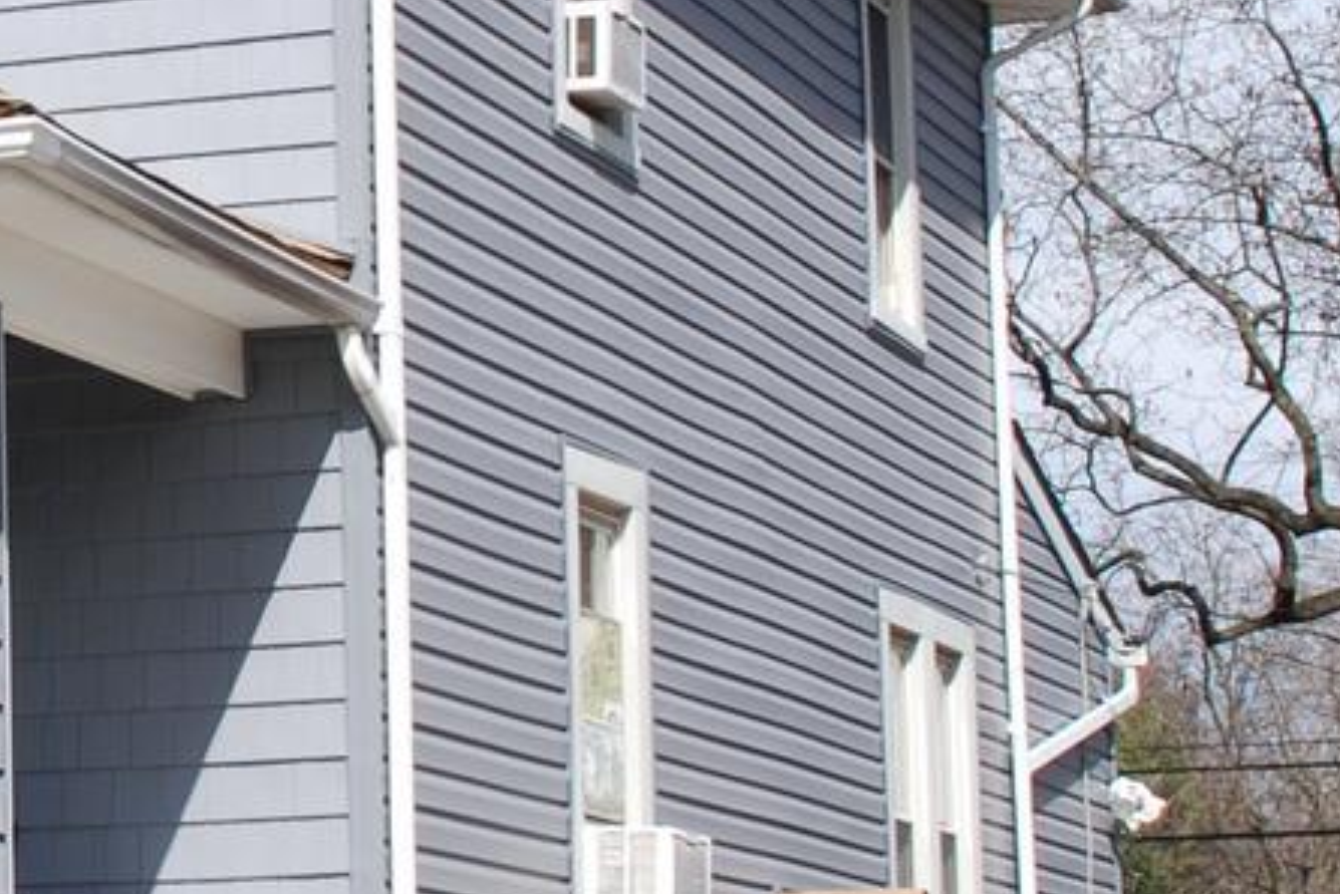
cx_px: -277
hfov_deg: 13.1
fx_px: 5659
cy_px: 232
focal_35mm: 152
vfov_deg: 9.0
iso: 100
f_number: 8
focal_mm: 22
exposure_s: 1/250
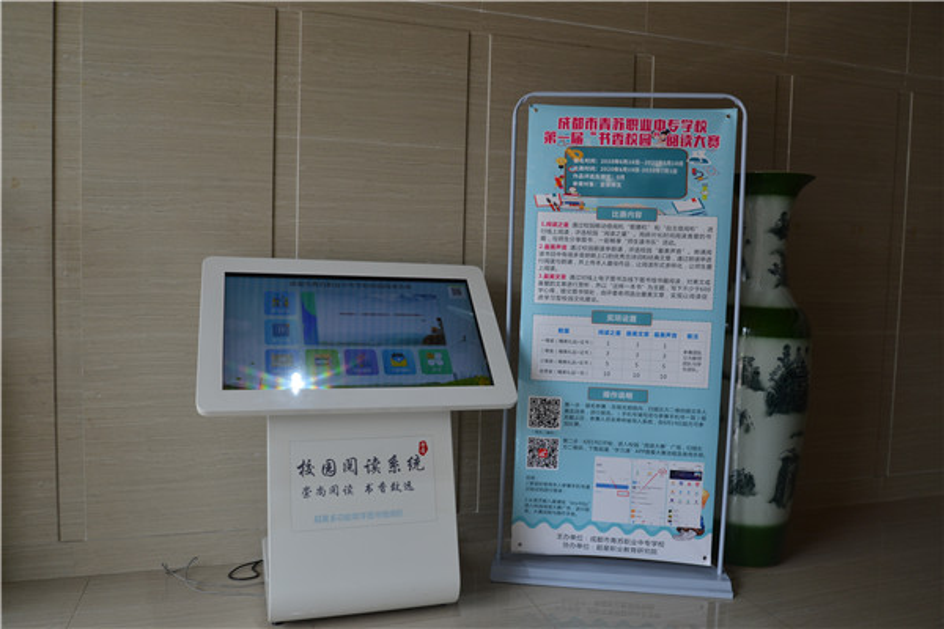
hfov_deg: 65.5
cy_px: 314
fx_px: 734
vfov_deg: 46.4
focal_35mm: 28
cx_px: 472
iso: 400
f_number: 5.6
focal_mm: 28
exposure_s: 1/125
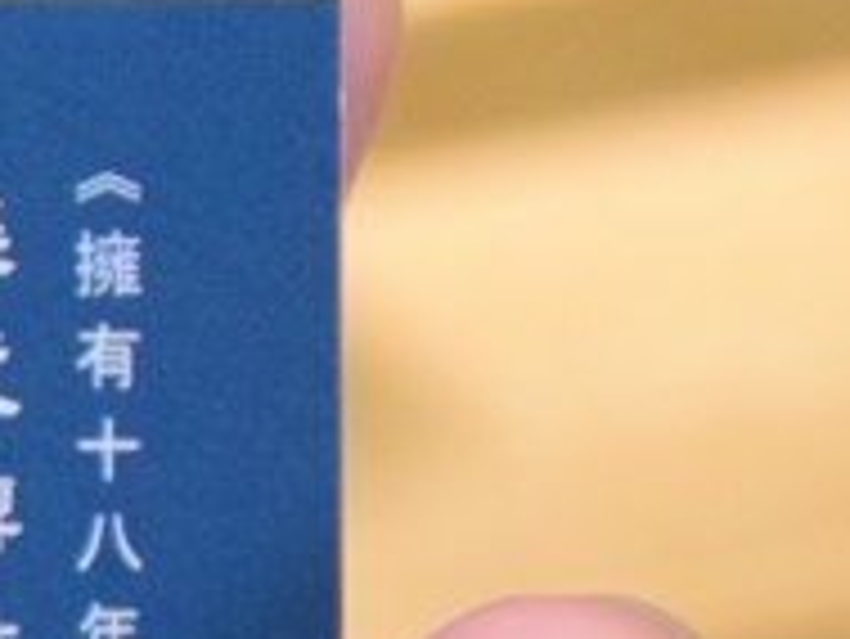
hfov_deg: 3.7
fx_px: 13096
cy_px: 614
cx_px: -679
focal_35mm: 533
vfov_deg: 2.8
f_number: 5
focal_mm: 70
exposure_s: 1/125
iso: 1600
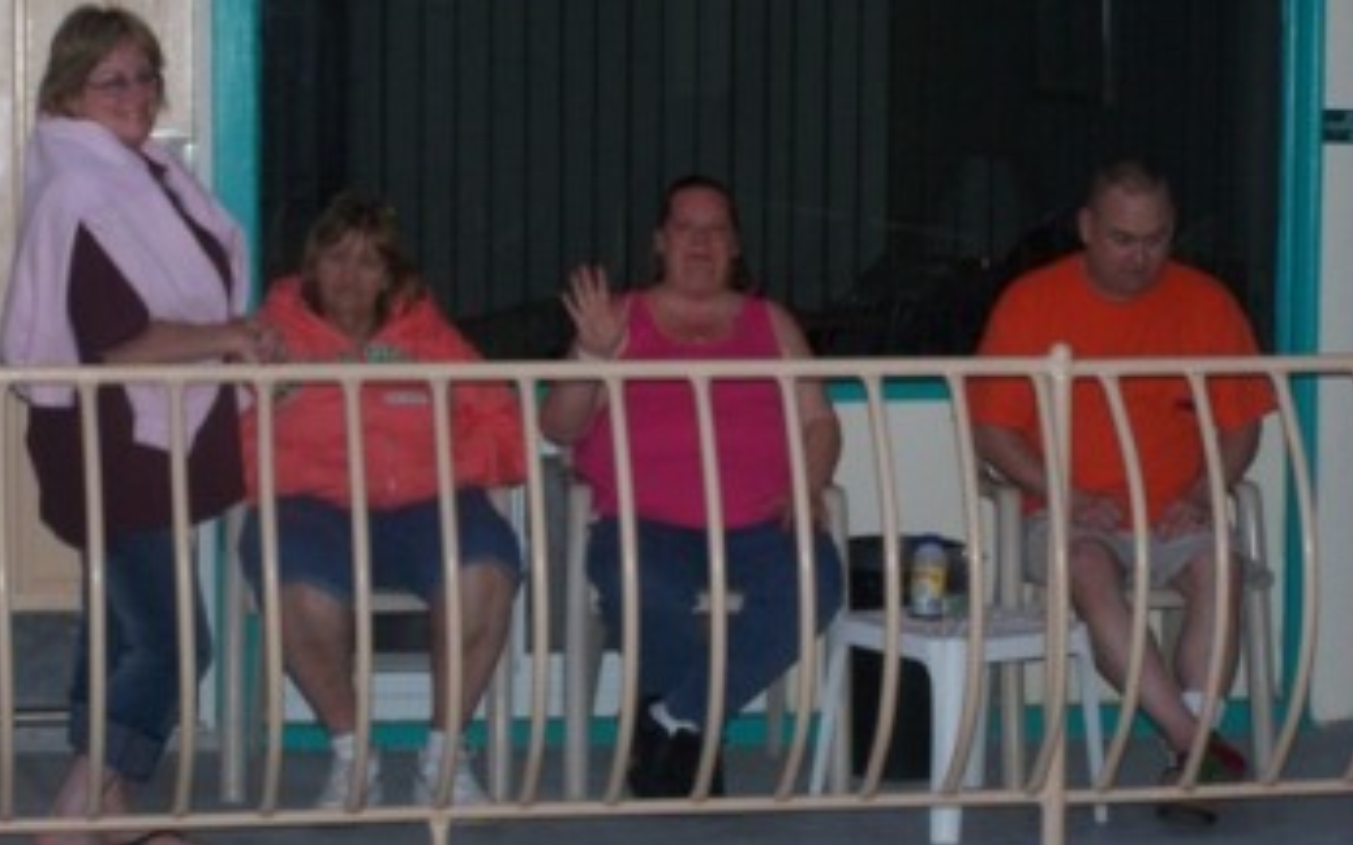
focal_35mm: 101
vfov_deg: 12.9
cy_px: 346
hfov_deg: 20.6
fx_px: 3723
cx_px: 676
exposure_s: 1/80
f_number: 3.2
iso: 140
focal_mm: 15.6
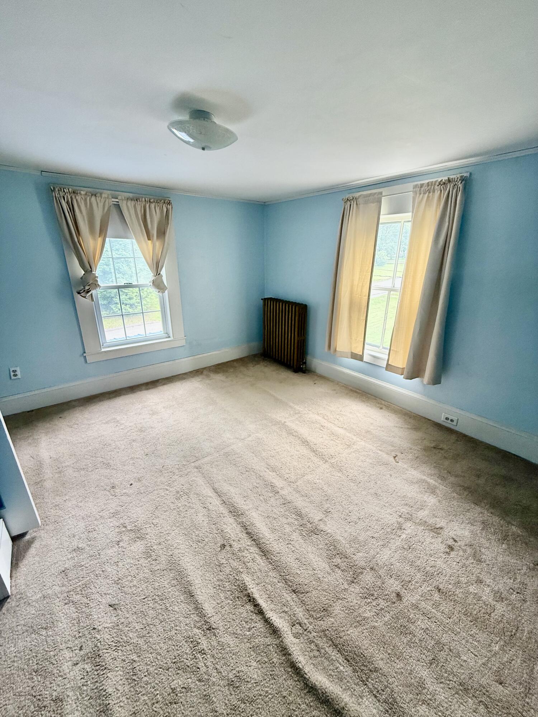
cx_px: 269
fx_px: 290
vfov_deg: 102.1
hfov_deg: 85.7
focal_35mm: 14
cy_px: 358
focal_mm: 2.22
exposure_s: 1/99
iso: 160
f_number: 2.2
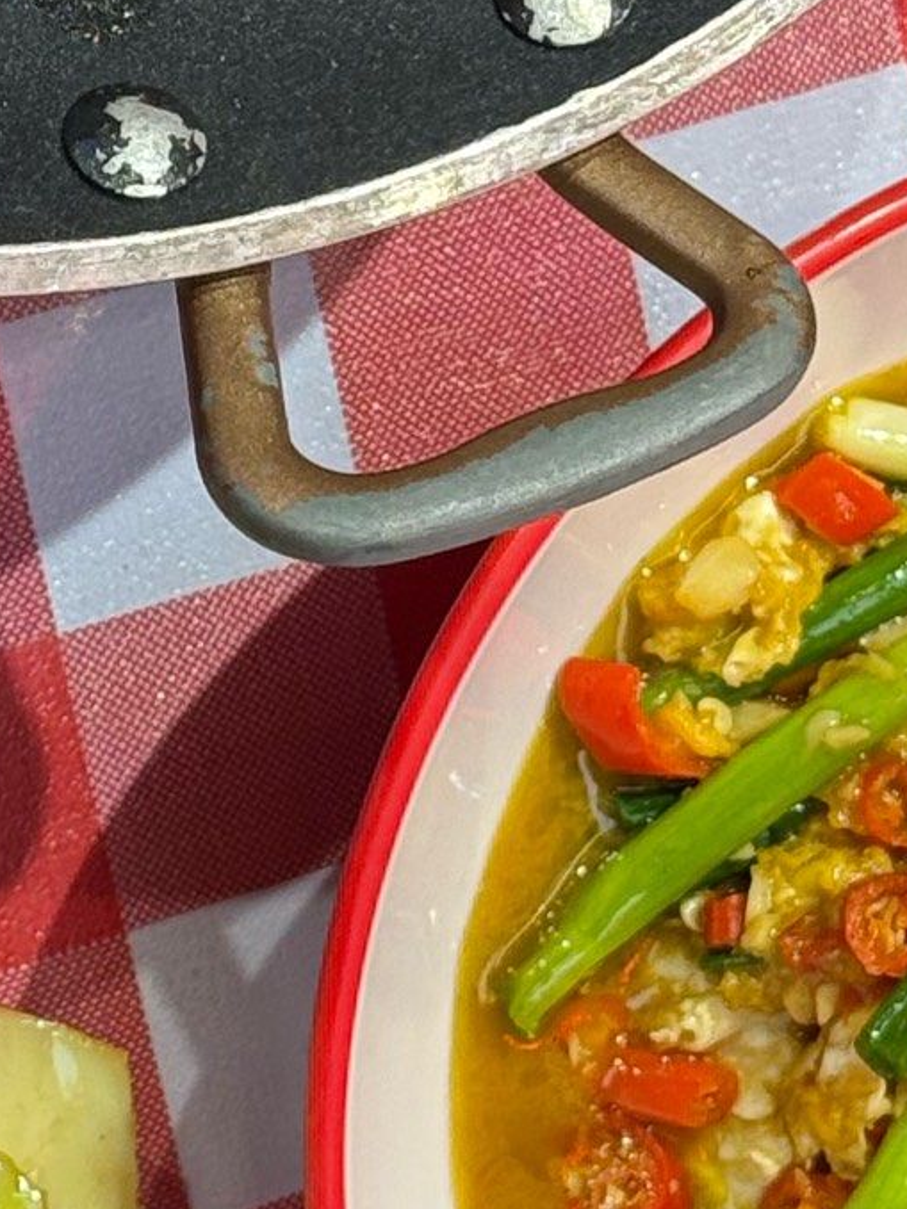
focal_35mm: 193
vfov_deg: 10.2
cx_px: 66
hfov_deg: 7.7
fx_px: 6745
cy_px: 281
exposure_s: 1/50
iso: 125
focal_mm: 6.76
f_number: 1.78
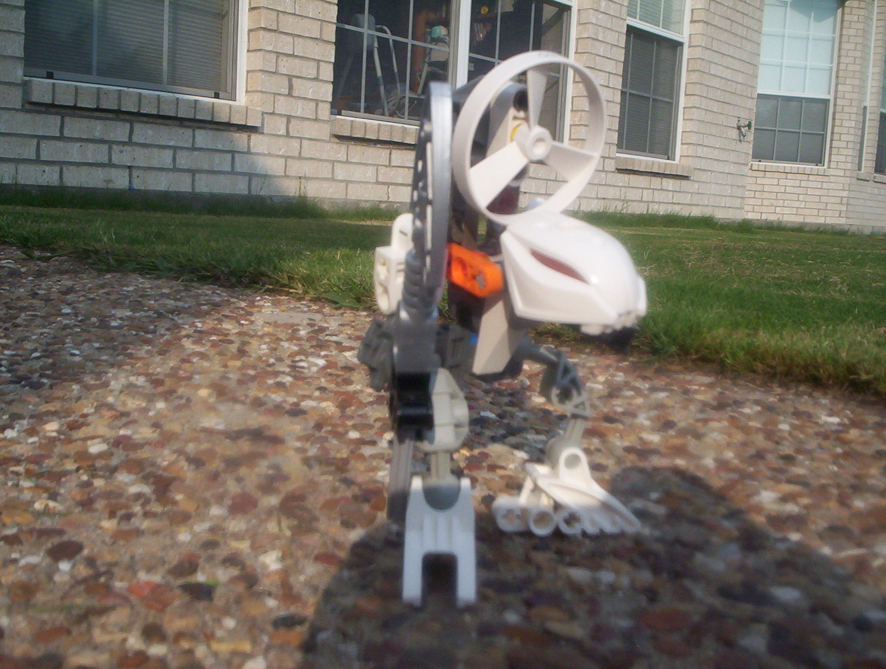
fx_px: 975
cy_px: 334
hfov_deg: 48.9
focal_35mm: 38
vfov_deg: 37.9
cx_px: 443
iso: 100
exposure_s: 1/1312
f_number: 4.5
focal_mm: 4.99
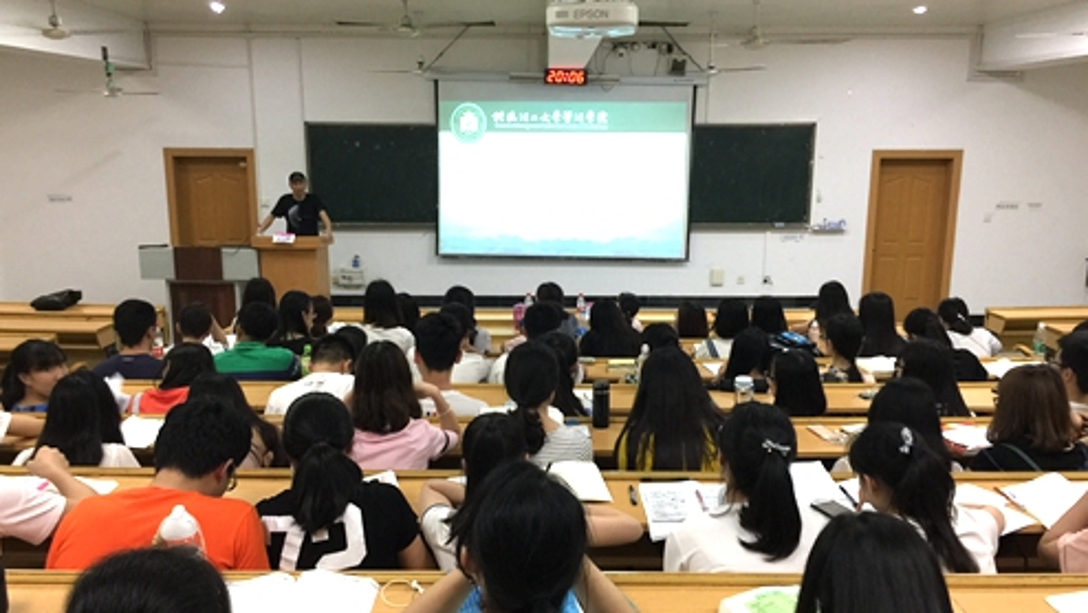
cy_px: 341
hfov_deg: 61.0
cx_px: 540
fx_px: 923
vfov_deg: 36.6
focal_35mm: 32
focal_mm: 4.15
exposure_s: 1/17
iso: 80
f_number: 2.2
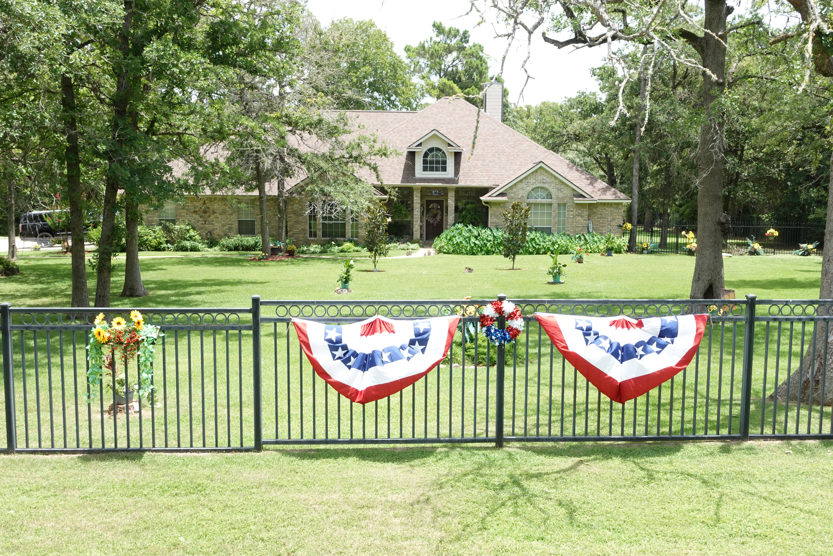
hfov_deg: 47.4
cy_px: 278
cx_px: 416
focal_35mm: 41
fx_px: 949
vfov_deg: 32.6
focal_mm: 15.46
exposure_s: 1/125
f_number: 6.3
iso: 125
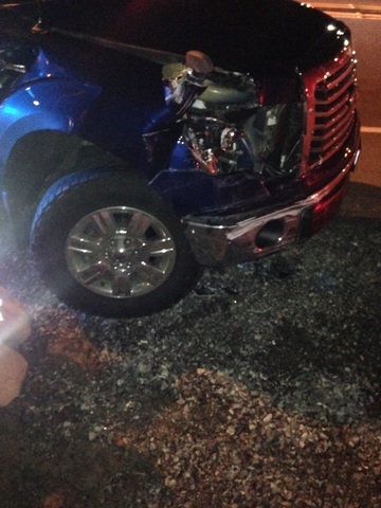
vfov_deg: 55.4
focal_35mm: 33
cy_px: 254
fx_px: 484
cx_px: 190
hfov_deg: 42.9
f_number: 2.4
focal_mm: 4.12
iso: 800
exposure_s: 1/16
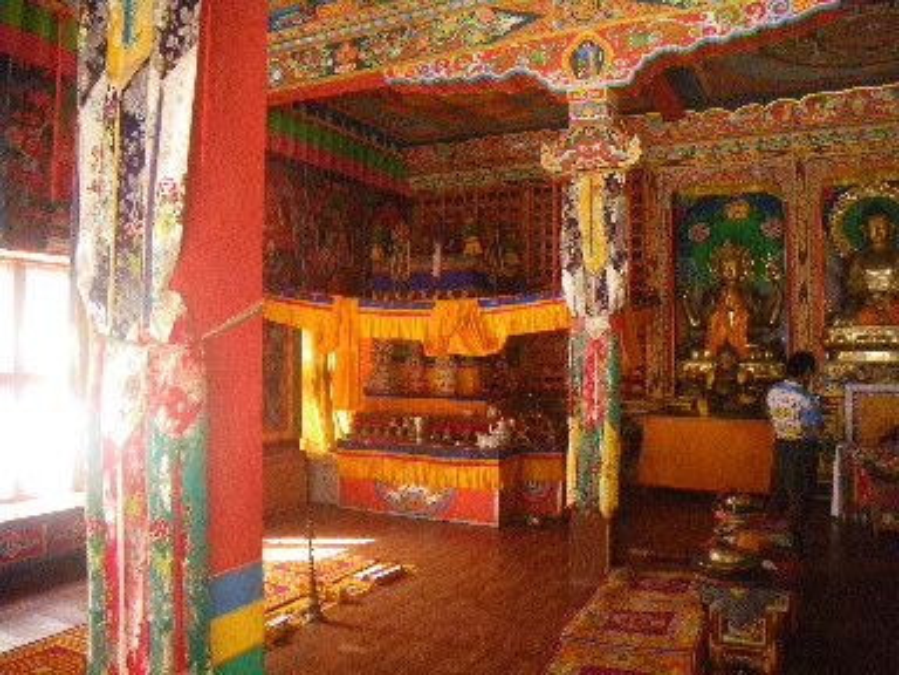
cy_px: 338
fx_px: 727
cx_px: 450
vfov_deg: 49.7
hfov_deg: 63.4
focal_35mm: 28
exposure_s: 1/50
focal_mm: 5
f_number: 3.5
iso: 640
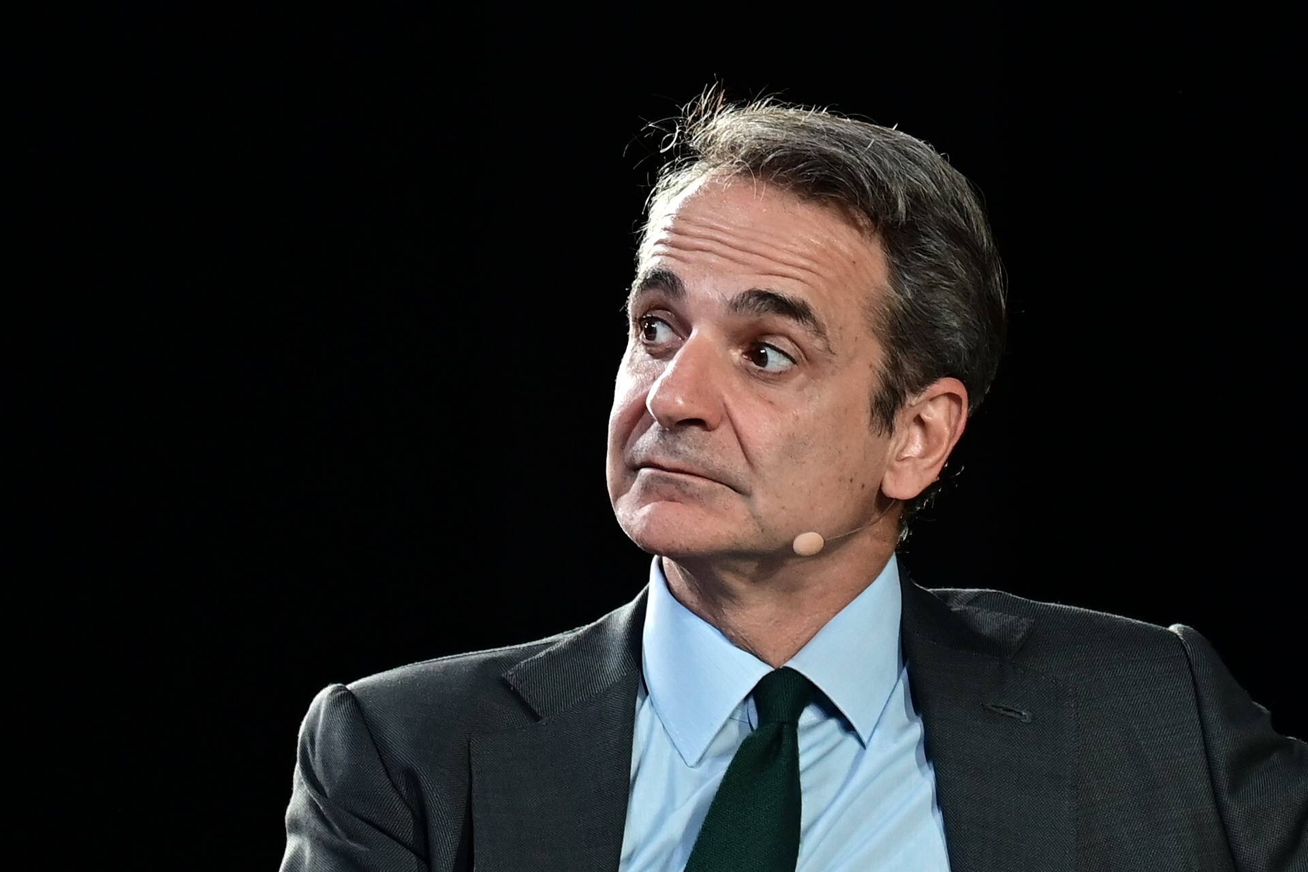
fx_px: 7266
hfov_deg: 10.3
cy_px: 436
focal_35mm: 200
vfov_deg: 6.9
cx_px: 654
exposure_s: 1/250
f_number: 2.8
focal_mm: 200
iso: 1000
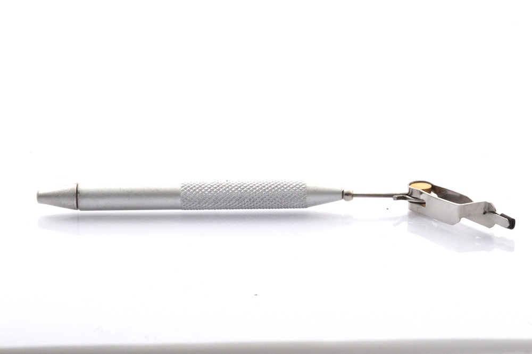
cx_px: 266
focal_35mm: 135
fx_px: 1993
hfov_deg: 15.2
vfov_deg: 10.1
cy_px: 177
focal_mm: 90
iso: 1600
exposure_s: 1/200
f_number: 29
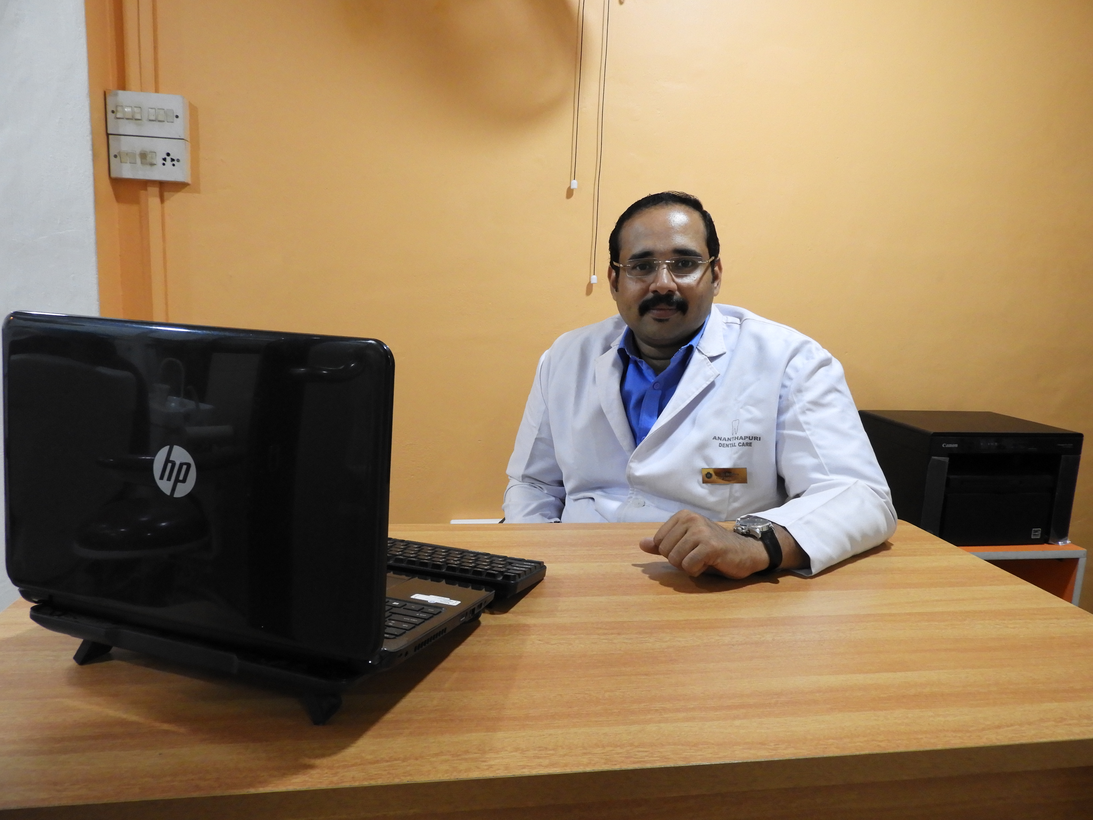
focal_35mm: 24
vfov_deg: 56.8
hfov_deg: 71.6
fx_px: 758
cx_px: 546
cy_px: 410
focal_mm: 4.3
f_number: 3.3
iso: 400
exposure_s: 1/20
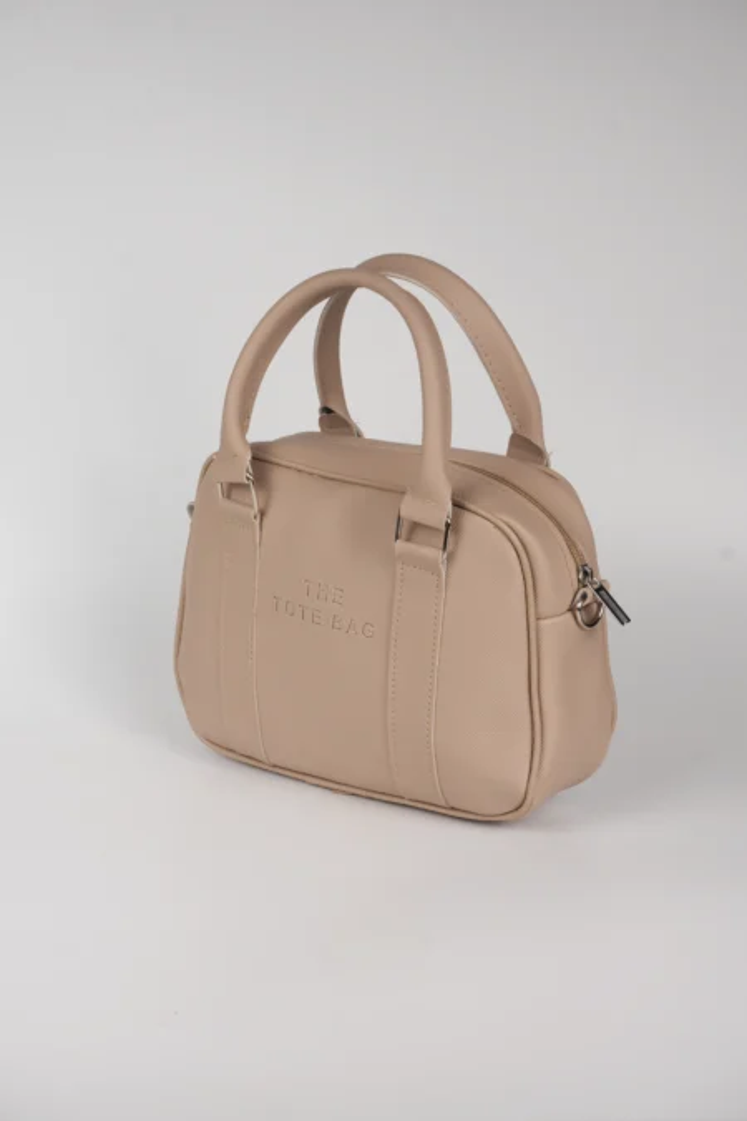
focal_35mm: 75
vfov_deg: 27.0
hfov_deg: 18.2
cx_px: 374
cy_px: 560
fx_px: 2334
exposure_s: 1/10
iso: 160
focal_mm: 50
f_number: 11
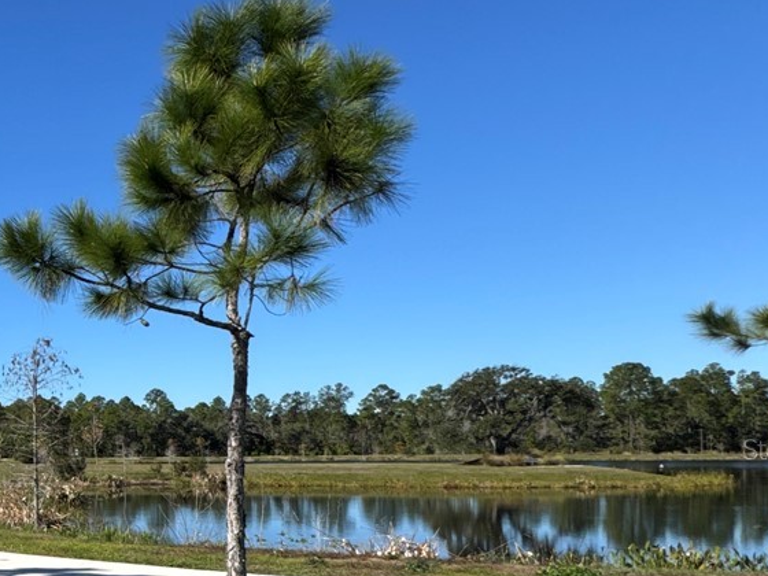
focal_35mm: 40
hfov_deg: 34.0
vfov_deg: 35.0
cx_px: -225
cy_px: 448
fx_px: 887
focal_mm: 2.22
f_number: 2.2
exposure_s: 1/2083
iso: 50
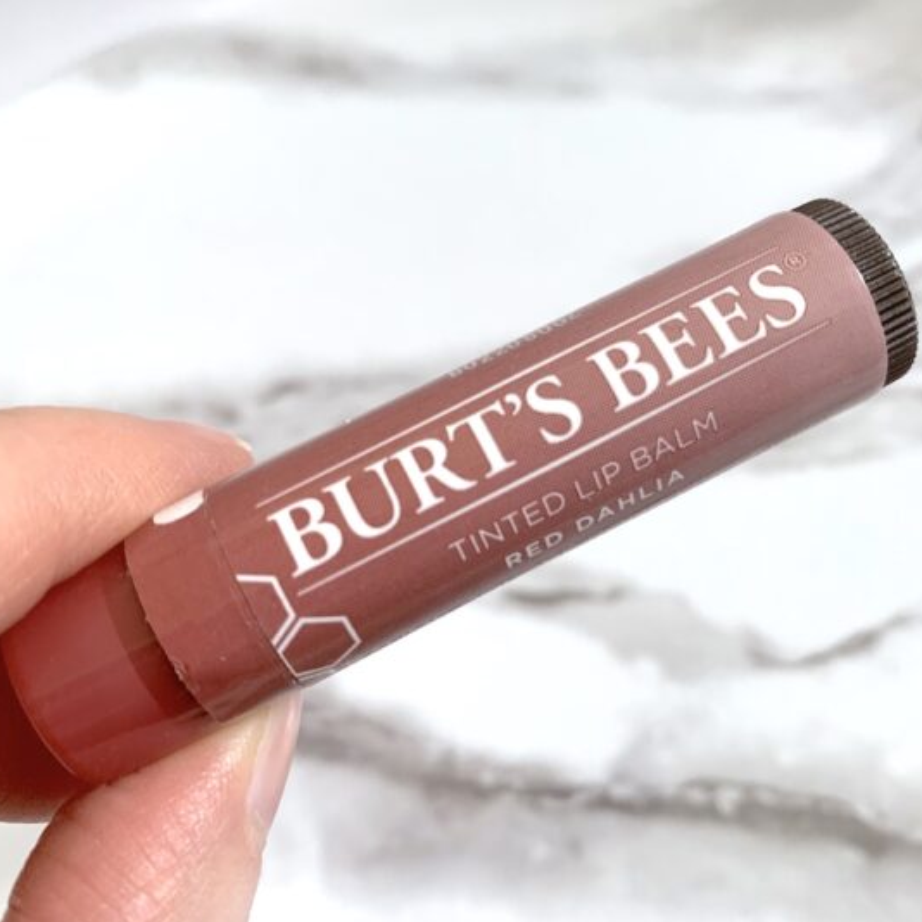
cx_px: 520
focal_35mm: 31
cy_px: 464
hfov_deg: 52.4
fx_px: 934
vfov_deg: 52.5
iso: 100
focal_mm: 4.25
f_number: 1.8
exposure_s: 1/108
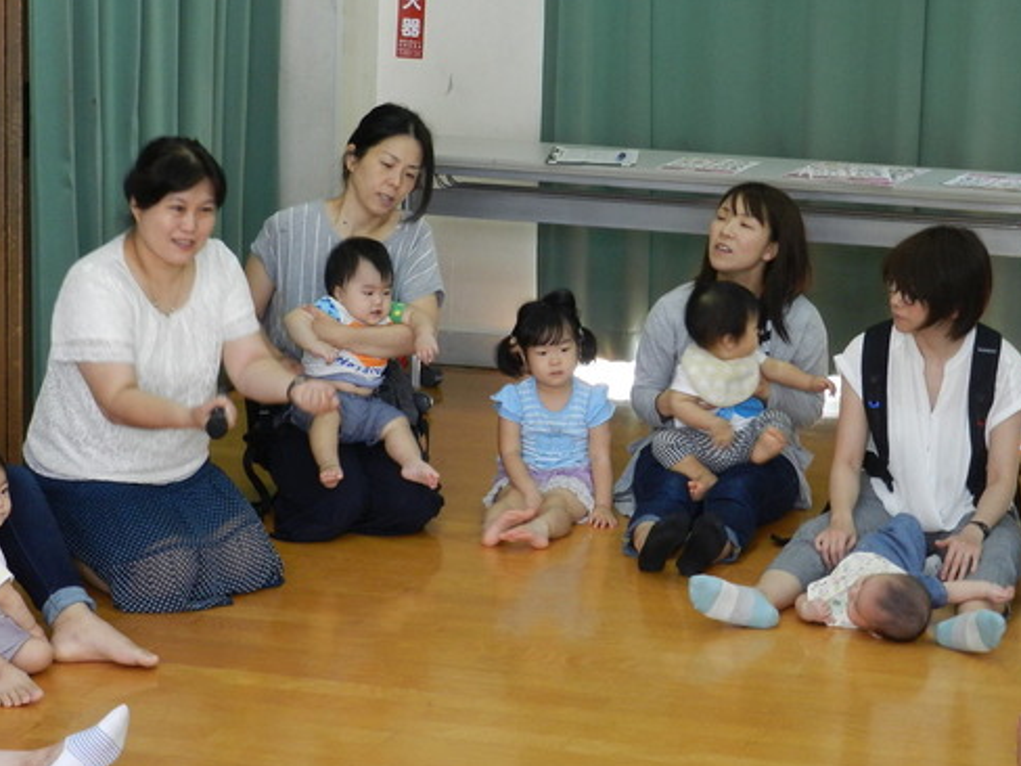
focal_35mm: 106
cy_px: 373
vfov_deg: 14.0
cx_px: 623
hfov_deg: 18.5
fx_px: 3126
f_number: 4.8
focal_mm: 13.5
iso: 280
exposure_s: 1/30
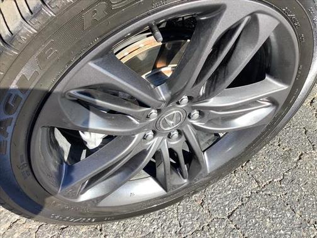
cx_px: 158
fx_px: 284
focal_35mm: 31
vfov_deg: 45.4
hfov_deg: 58.4
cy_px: 119
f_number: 2.4
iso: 25
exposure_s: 1/234
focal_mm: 3.3
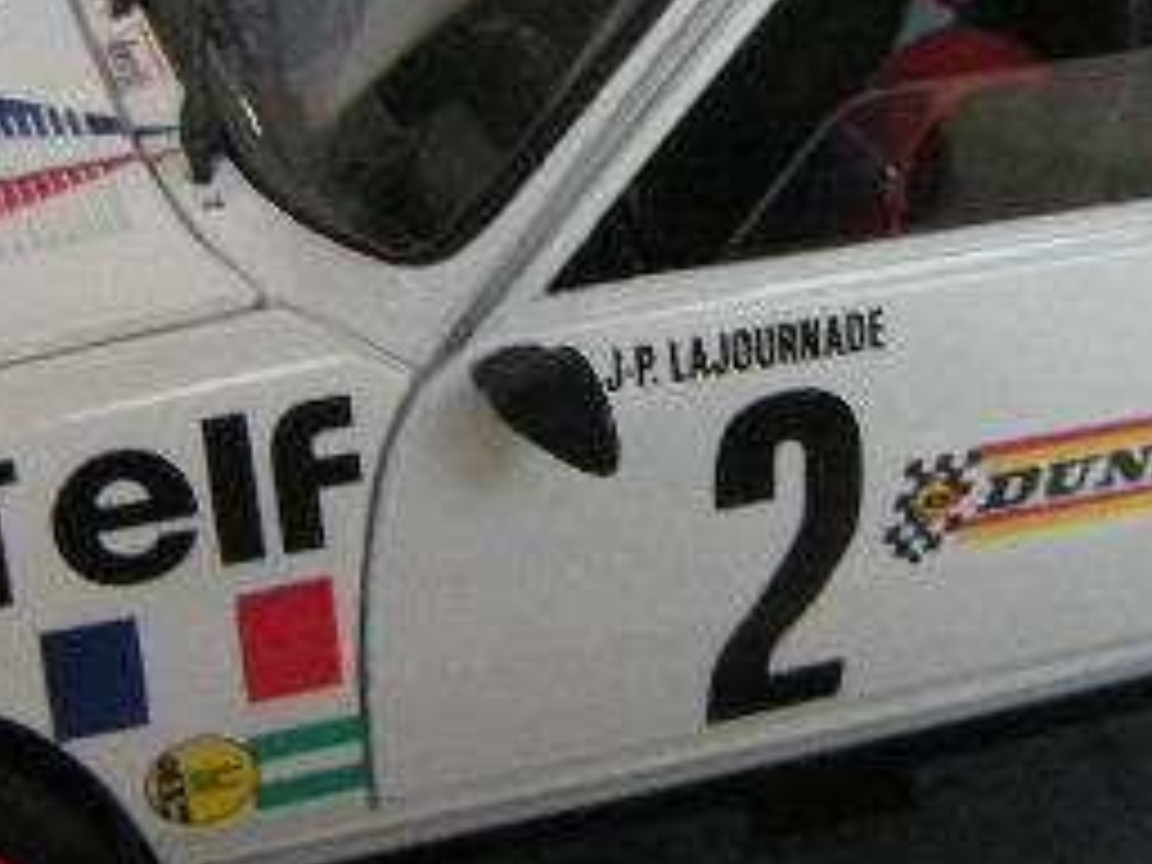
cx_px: 621
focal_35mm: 70
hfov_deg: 27.8
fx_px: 2330
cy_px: 266
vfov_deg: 20.9
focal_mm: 4.7
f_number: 2.8
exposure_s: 1/56.6
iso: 367
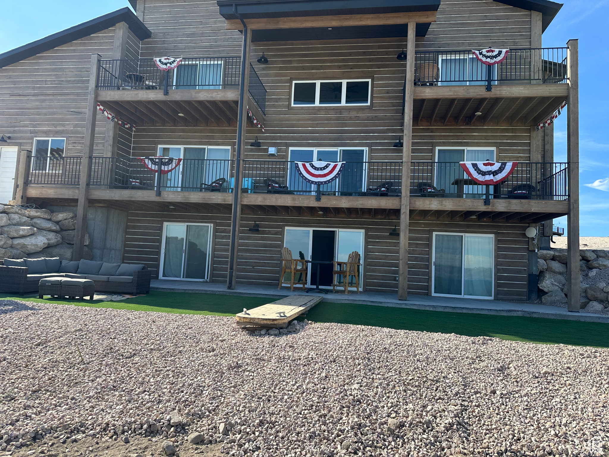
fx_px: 422
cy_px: 228
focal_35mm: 24
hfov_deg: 71.6
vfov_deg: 56.8
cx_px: 304
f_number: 1.78
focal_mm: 6.86
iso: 80
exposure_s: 1/1916
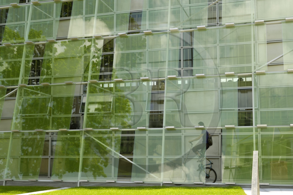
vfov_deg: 25.7
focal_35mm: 52
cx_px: 146
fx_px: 427
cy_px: 98
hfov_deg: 37.9
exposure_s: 1/125
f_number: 5.6
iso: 100
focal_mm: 35
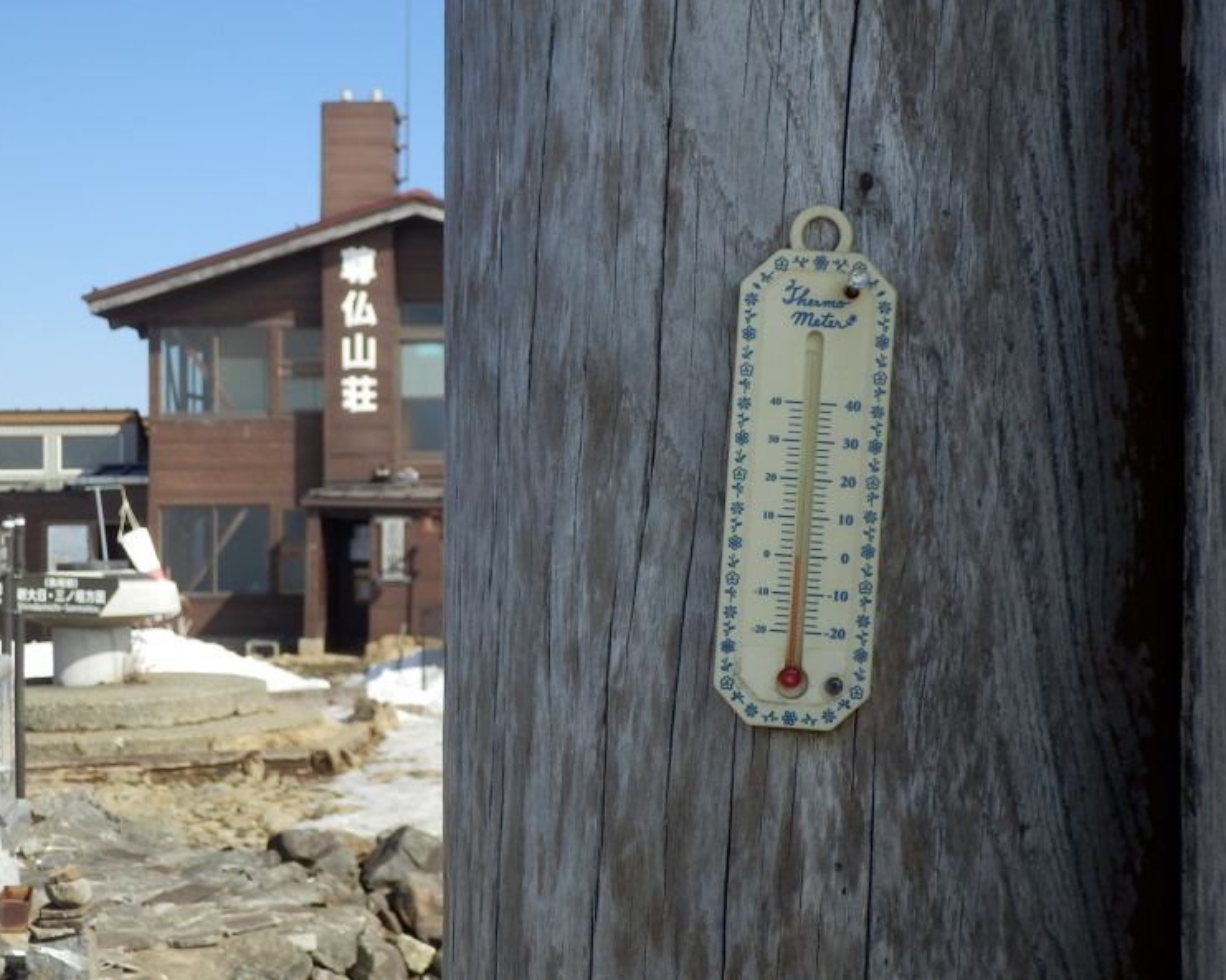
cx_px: 570
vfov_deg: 25.4
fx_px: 2176
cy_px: 492
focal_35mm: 60
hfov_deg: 31.5
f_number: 4.5
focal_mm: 10
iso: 80
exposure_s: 1/500
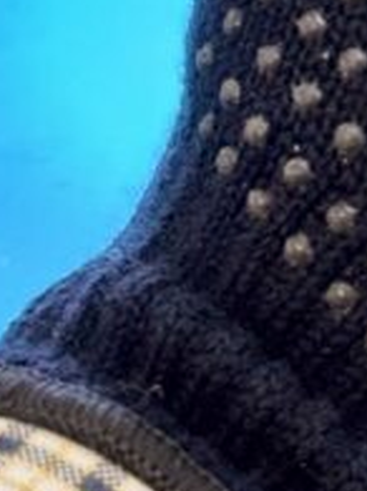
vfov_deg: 7.6
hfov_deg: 5.7
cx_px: 850
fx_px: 3566
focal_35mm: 252
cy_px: -378
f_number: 1.78
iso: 80
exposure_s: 1/50
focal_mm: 6.76
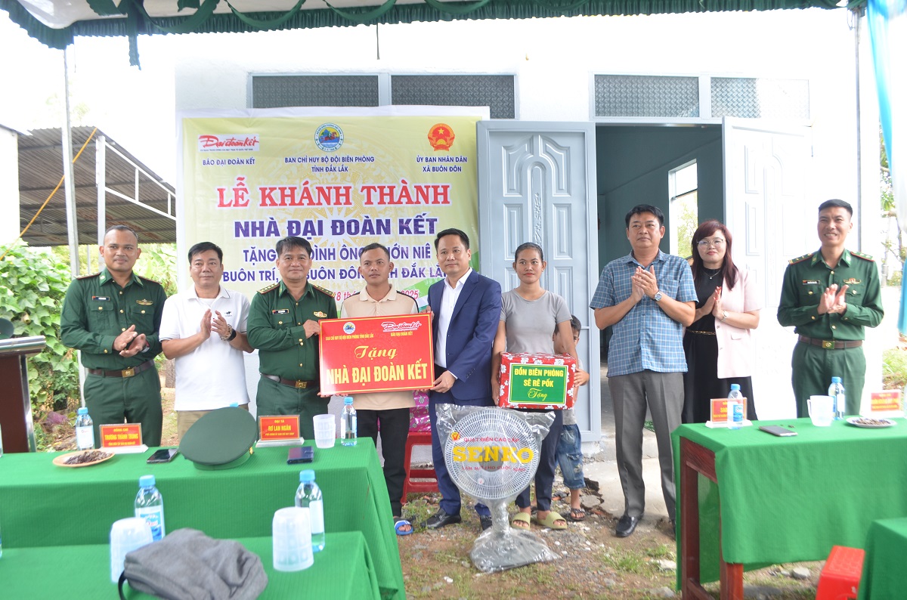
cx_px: 454
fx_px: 679
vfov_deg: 47.7
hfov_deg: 67.5
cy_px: 300
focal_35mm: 27
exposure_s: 1/100
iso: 250
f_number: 4.5
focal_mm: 18
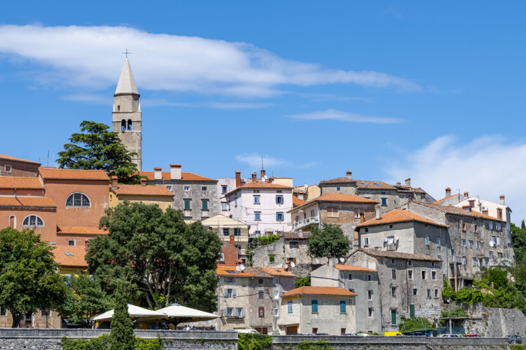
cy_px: 215
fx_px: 1563
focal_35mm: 107
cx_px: 274
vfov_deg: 12.8
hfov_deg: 19.1
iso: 100
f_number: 8
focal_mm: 58
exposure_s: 1/500
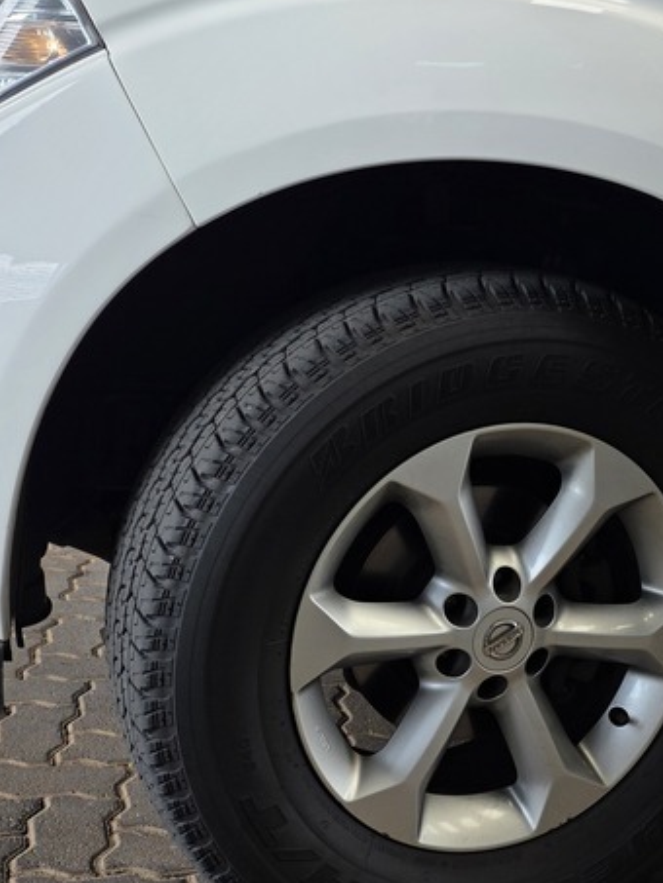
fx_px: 1327
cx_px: 452
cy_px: 419
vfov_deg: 36.8
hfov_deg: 27.8
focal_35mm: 52
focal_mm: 6.25
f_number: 1.7
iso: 40
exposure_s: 1/180
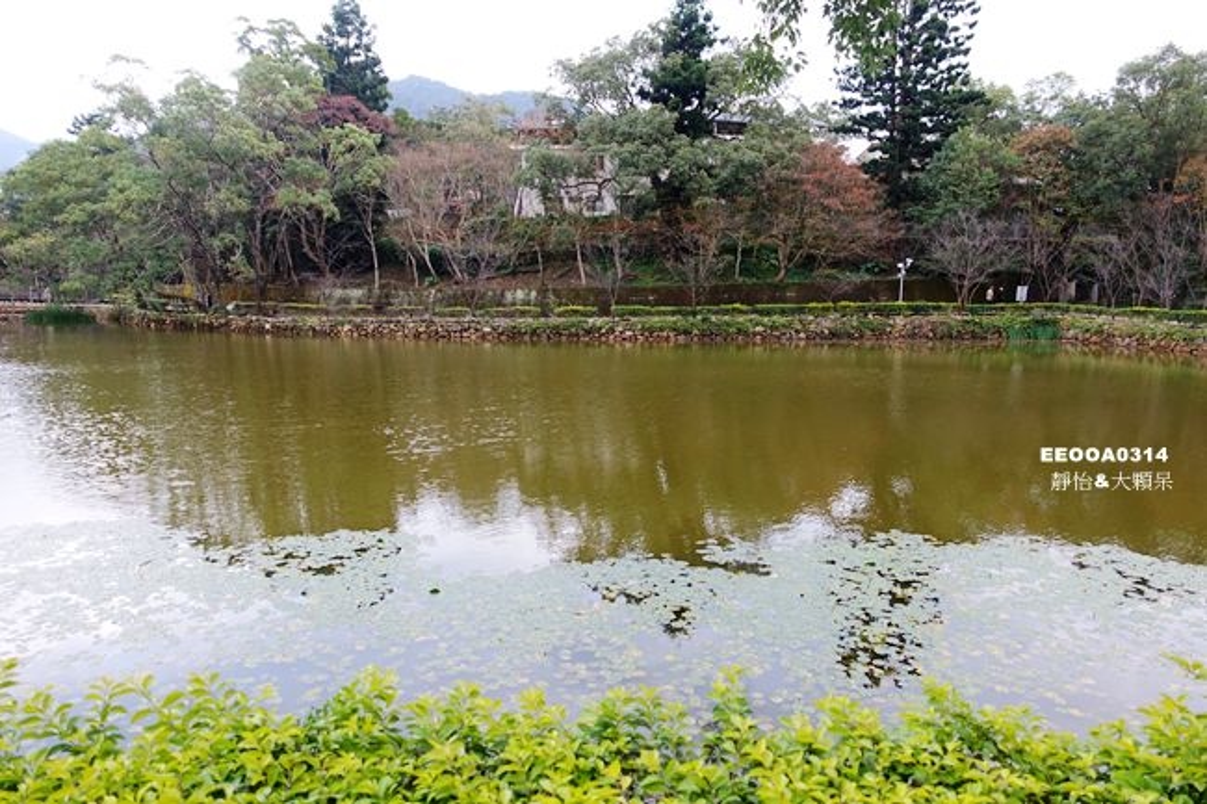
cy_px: 402
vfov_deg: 53.1
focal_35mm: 24
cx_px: 604
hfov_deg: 73.8
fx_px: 804
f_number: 2.8
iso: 125
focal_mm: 8.8
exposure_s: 1/50
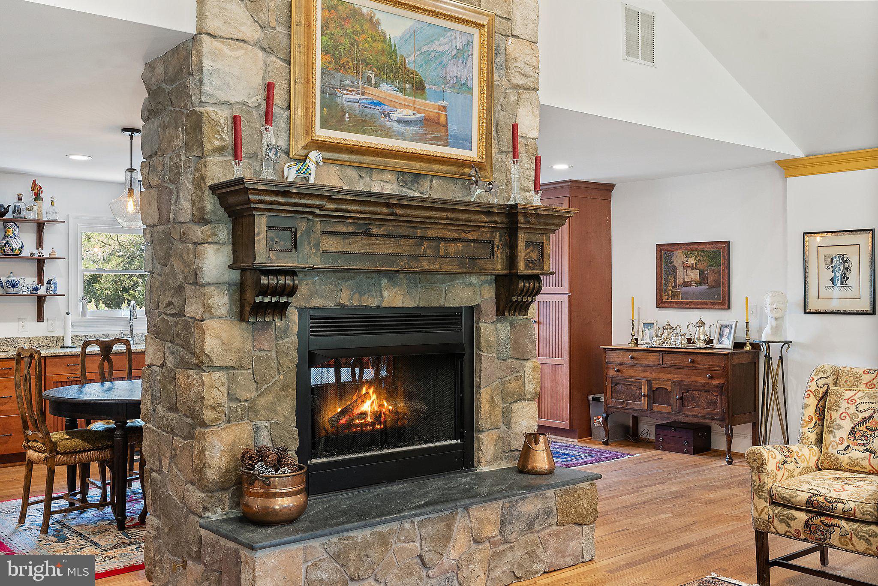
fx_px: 854
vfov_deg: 37.9
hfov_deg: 54.4
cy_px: 293
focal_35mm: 35
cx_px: 439
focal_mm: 35
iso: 640
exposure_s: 1/2
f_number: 8
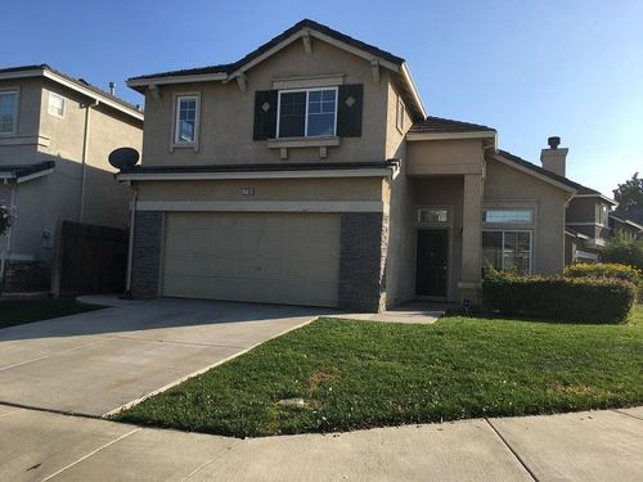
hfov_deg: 61.7
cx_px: 322
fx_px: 539
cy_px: 241
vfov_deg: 48.2
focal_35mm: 29
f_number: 2.2
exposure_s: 1/1099
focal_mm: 4.15
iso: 25
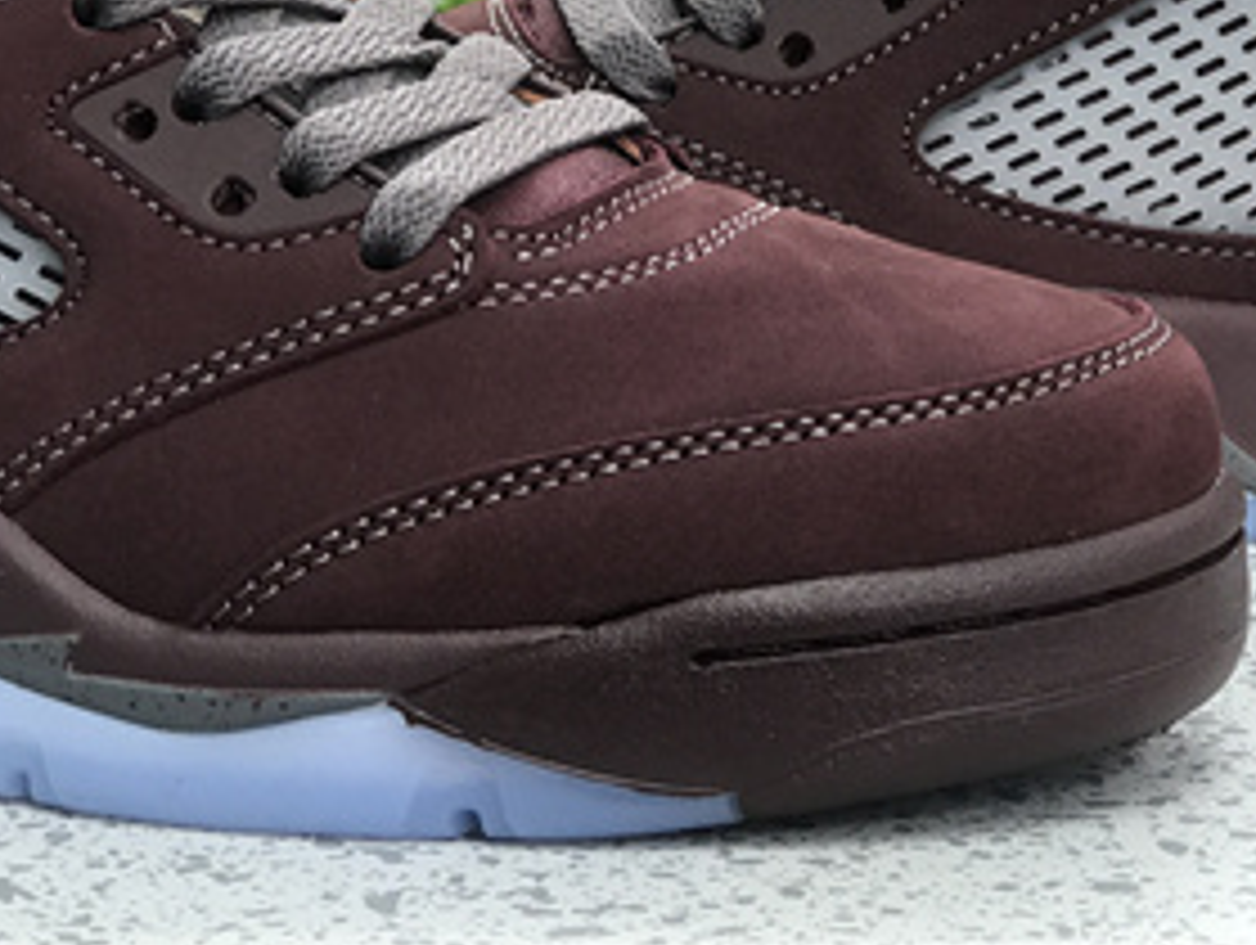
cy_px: -25
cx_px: 576
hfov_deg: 13.1
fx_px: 5486
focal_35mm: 151
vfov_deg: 9.8
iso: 20
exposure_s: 1/50
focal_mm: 6.6
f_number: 2.8
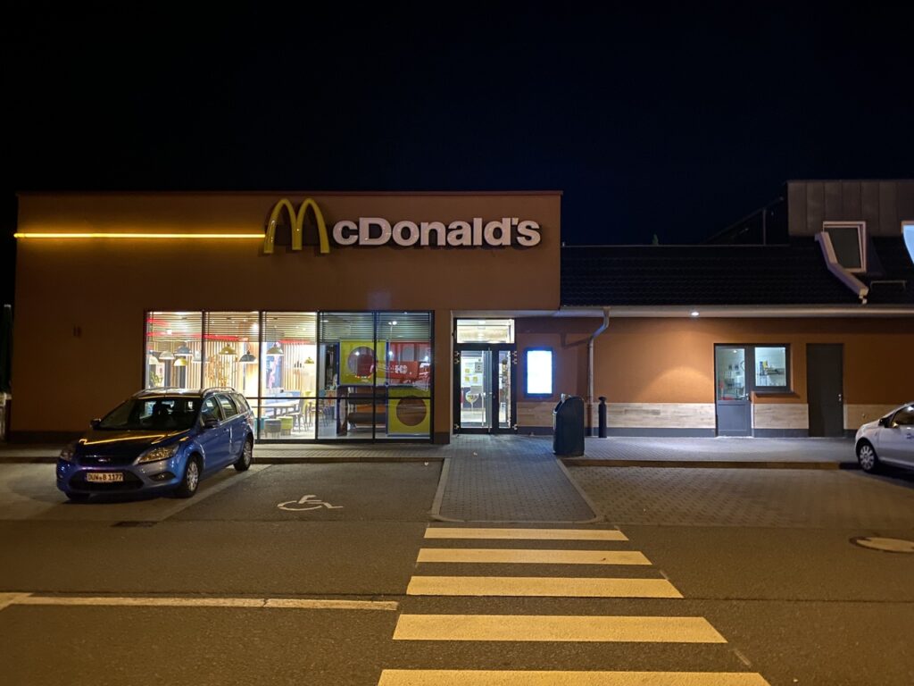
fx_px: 687
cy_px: 343
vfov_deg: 53.1
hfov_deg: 67.3
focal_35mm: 26
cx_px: 457
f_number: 1.8
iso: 640
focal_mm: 4.25
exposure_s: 1/8
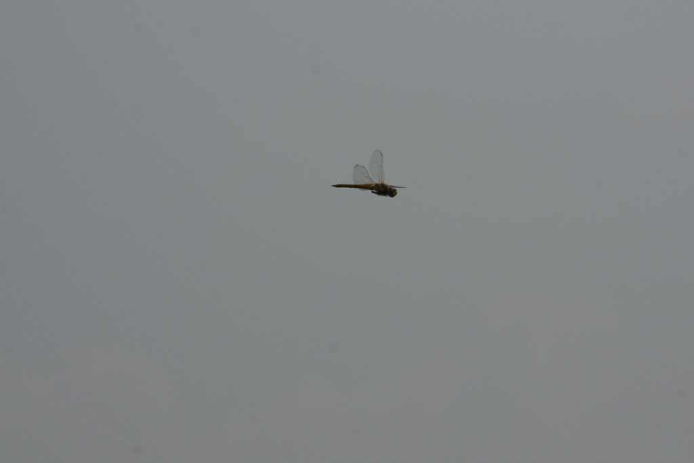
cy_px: 232
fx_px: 6648
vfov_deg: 4.0
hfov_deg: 6.0
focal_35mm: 345
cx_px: 347
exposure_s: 1/800
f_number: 14
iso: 200
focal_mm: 230
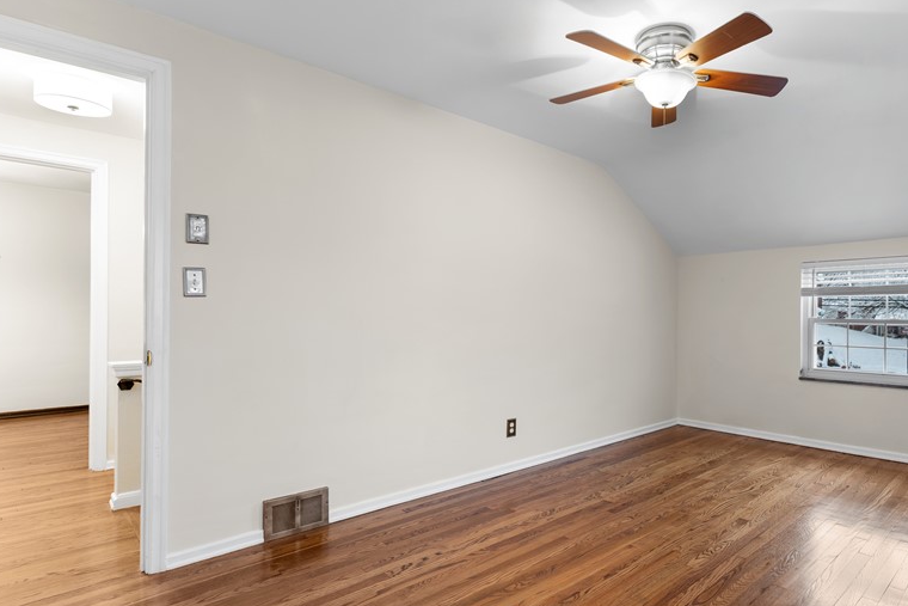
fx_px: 505
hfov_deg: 82.2
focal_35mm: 20
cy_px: 304
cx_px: 575
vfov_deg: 62.0
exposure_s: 1/2
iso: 200
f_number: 4
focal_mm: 14
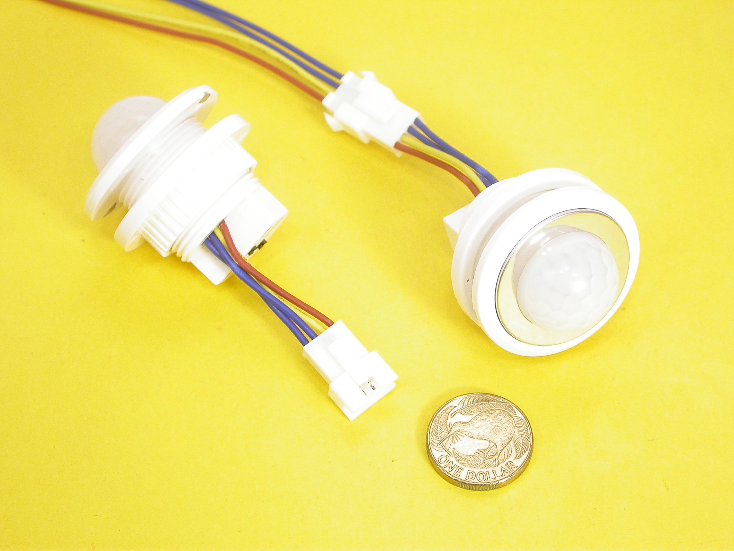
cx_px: 367
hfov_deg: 23.3
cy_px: 276
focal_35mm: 84
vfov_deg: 17.6
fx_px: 1781
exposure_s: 1/42.7
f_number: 3.6
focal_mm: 17.5
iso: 100
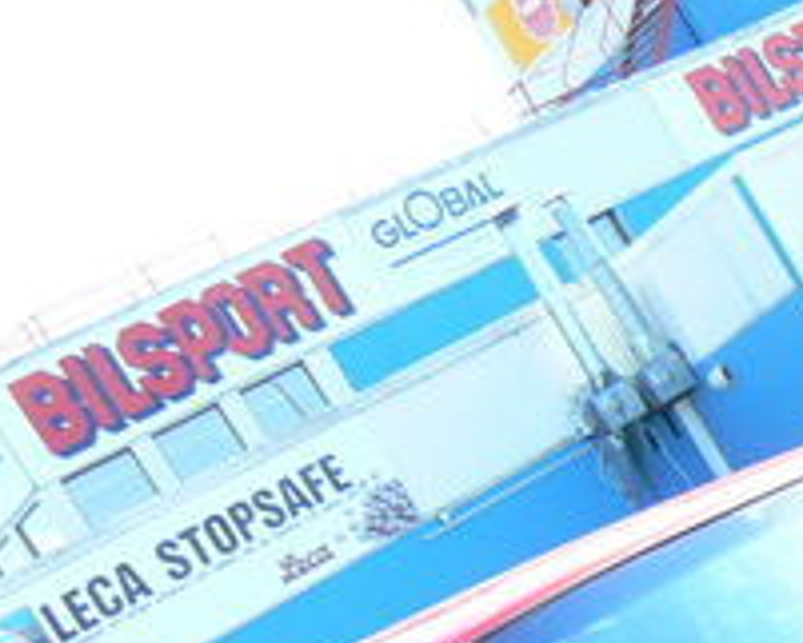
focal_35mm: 112
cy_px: 891
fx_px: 2663
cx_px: 1238
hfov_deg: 15.7
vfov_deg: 13.2
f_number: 4.5
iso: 80
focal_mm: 6
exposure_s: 1/100
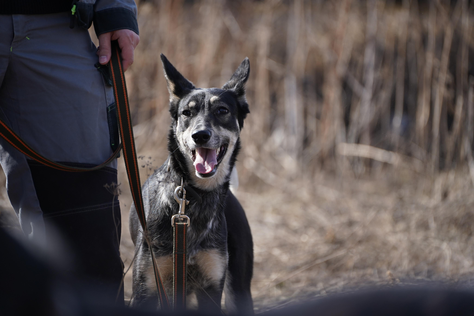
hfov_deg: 9.1
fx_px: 2976
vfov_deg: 6.1
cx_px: 237
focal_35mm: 226
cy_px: 158
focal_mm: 226
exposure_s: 1/500
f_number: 5.6
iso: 320
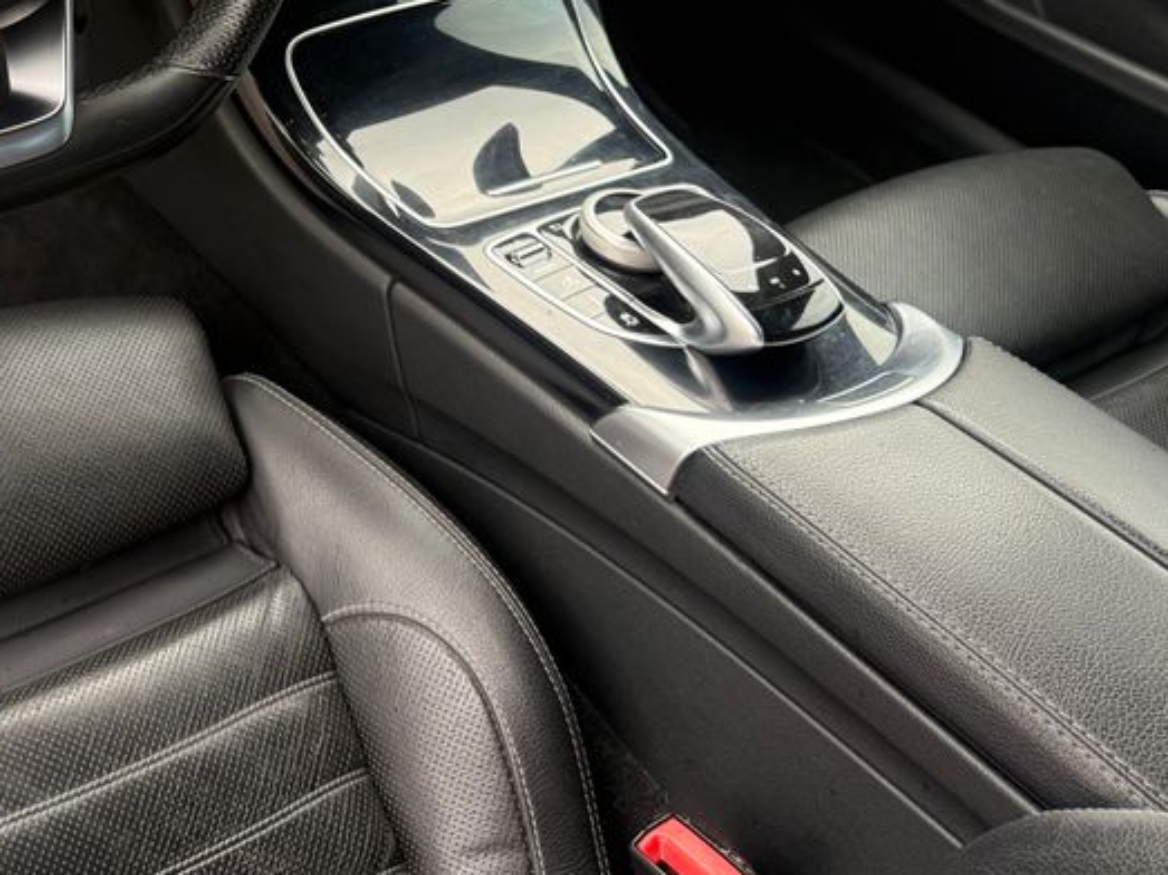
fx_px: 1585
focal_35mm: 47
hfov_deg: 37.8
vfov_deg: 29.1
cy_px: 25
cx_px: 116
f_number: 1.78
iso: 200
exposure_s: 1/151
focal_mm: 6.76
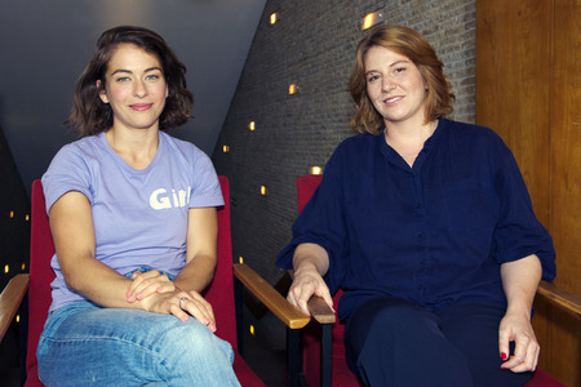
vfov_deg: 38.9
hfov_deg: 55.8
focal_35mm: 34
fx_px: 549
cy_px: 194
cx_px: 290
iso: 800
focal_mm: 34
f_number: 6.3
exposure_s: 1/250
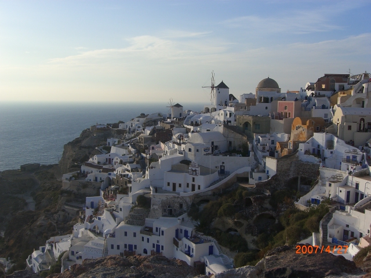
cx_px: 186
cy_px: 139
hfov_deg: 49.0
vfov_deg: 37.7
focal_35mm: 38
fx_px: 407
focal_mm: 7.9
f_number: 8
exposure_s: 1/160
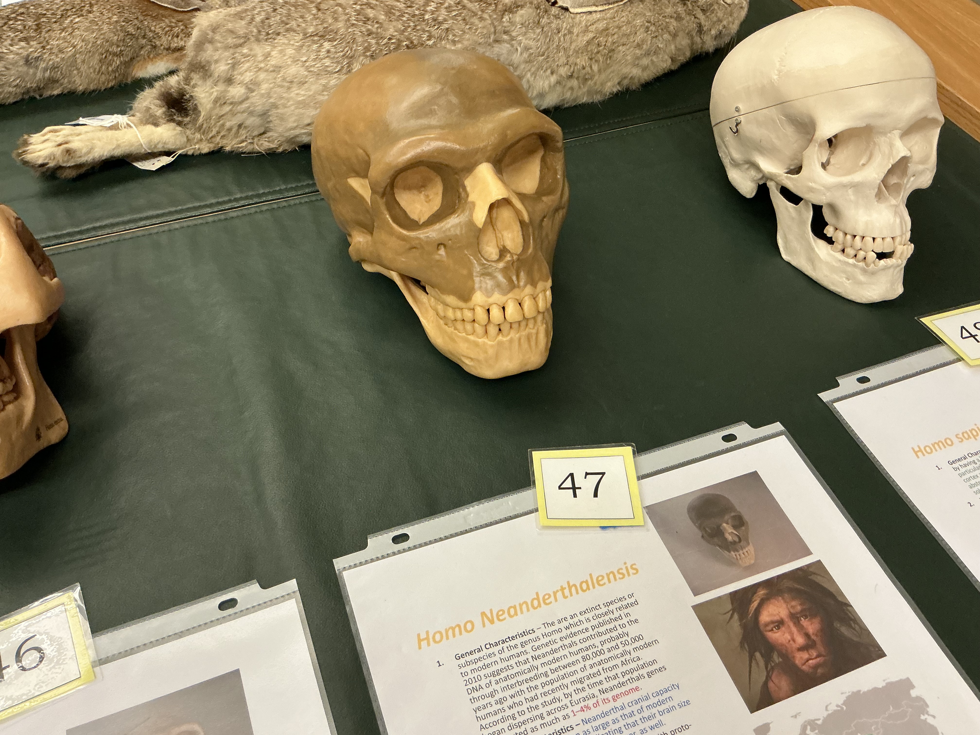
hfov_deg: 63.4
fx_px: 793
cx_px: 490
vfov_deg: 49.7
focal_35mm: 28
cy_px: 368
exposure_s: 1/40
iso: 200
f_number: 1.8
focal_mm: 3
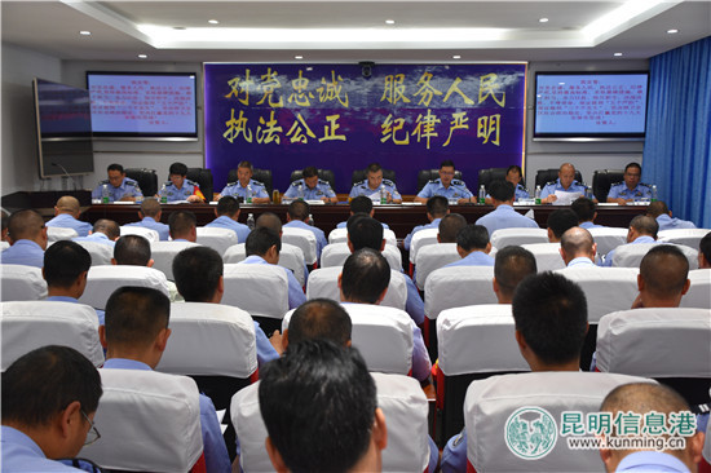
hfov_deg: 46.4
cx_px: 356
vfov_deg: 31.9
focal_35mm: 42
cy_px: 236
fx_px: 829
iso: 800
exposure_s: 1/80
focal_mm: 28
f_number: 4
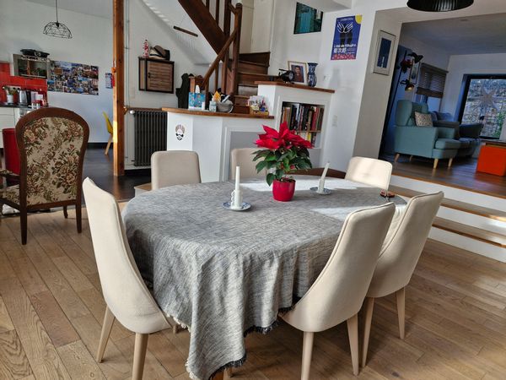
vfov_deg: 58.9
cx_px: 253
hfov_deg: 73.9
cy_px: 190
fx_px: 336
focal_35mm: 23
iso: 50
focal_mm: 5.54
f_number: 1.8
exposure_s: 1/180
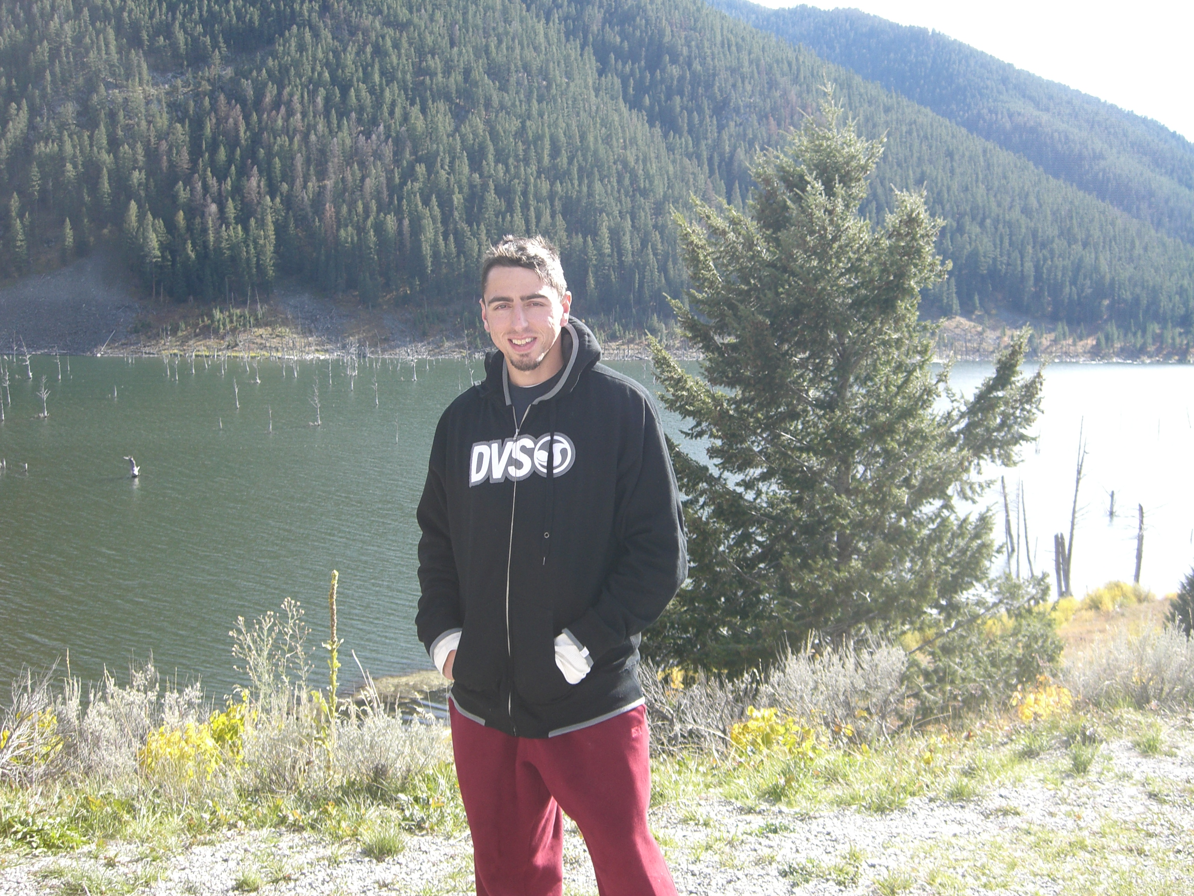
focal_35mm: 38
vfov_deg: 37.7
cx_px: 597
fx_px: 1311
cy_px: 448
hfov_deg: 49.0
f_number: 2.8
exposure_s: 1/250
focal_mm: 7.9
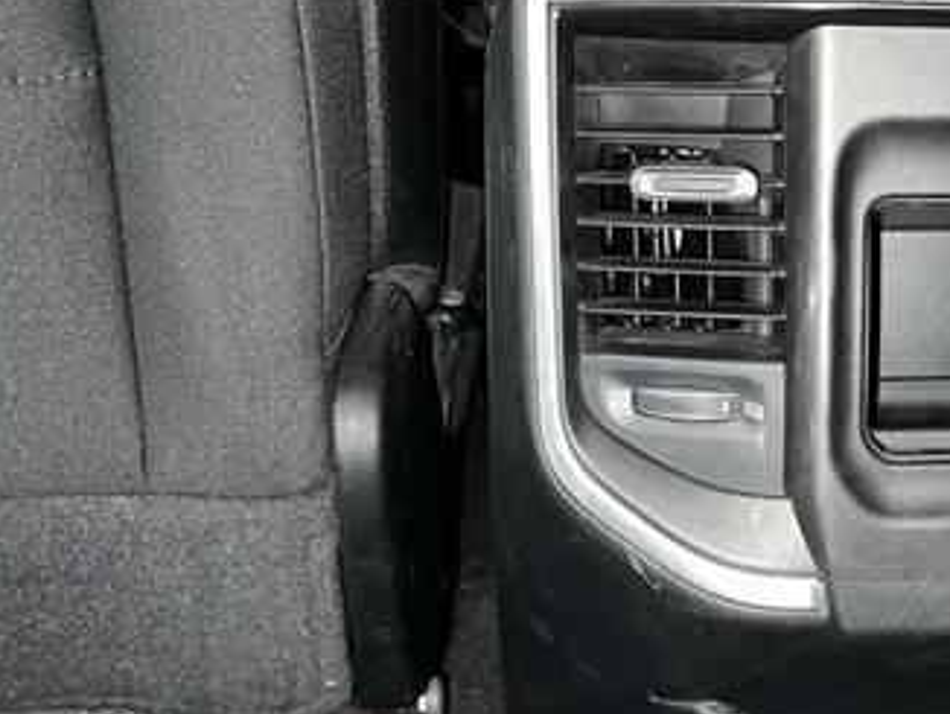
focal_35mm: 51
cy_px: 402
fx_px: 1401
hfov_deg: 35.7
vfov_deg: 28.6
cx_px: 810
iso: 64
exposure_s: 1/4
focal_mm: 5.7
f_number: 1.5
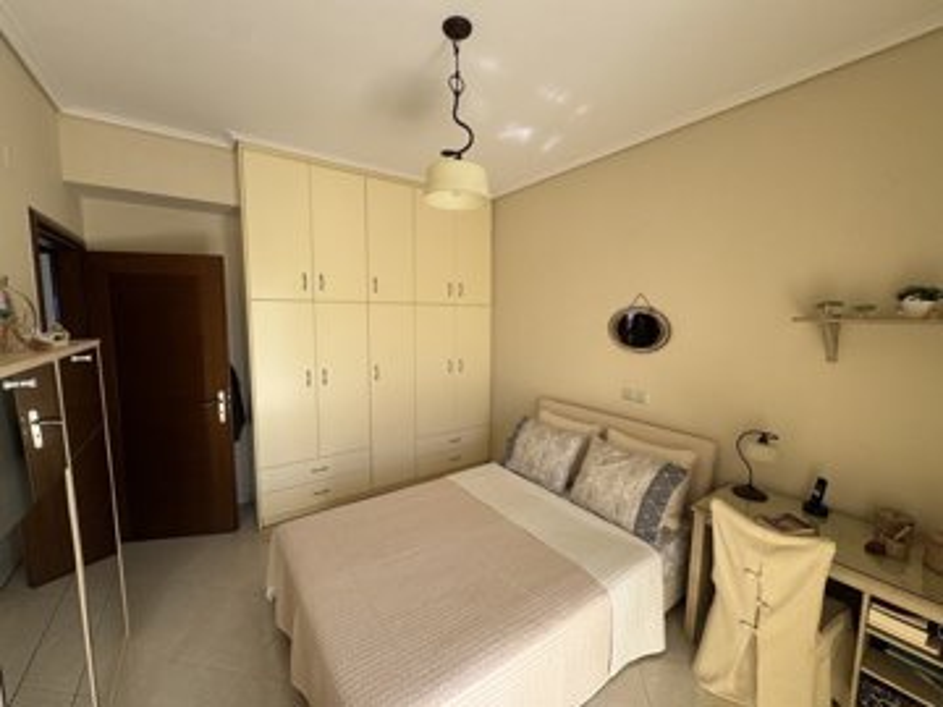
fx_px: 381
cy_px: 354
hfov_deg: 102.1
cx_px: 472
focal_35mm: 14
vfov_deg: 85.7
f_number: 2.2
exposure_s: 1/99
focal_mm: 2.22
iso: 64
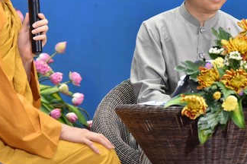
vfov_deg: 5.7
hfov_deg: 8.5
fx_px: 1653
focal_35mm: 241
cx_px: 140
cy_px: 21
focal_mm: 120
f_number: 5.6
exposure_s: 1/125
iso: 3200
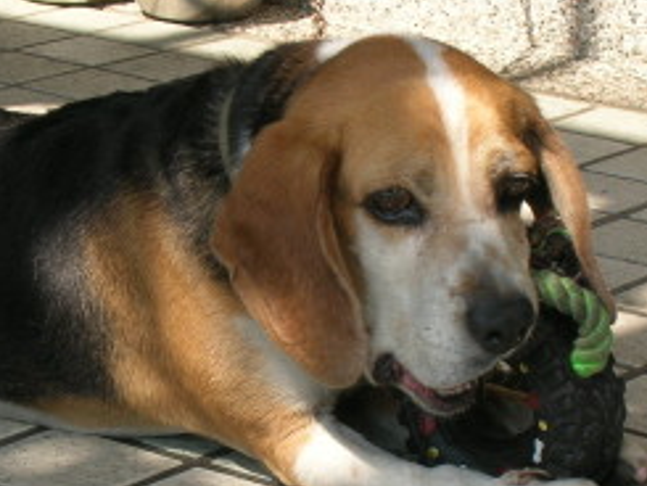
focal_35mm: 146
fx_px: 2730
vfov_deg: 10.2
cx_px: 243
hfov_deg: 13.5
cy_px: 341
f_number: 6.6
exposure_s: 1/66.4
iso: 50
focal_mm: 11.7
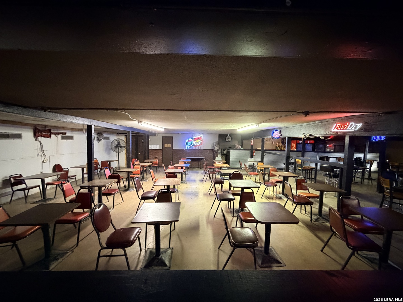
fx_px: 163
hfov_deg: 102.1
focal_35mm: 14
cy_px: 151
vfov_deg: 85.7
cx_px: 202
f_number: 2.2
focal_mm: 2.22
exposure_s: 1/40
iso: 1000
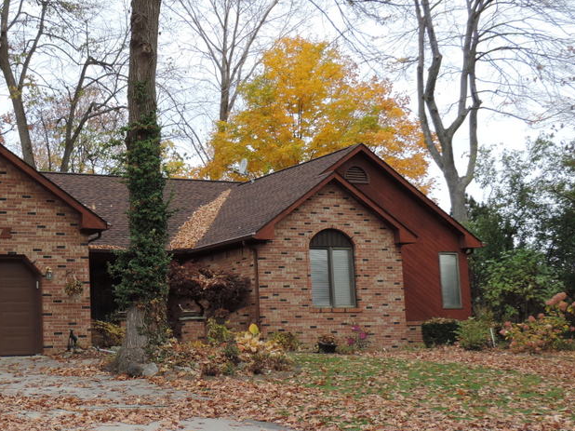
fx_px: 963
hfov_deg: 32.3
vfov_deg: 25.2
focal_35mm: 58
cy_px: 222
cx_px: 111
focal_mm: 6.2
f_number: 3.3
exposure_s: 1/250
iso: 80
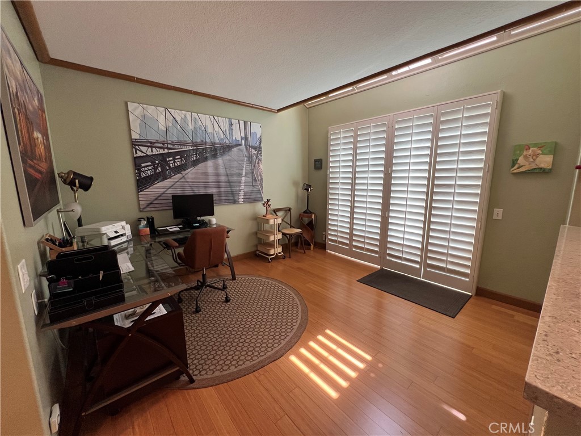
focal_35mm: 13
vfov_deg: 89.9
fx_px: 218
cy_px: 218
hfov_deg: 106.2
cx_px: 290
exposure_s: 1/120
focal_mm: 1.57
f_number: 1.8
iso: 125
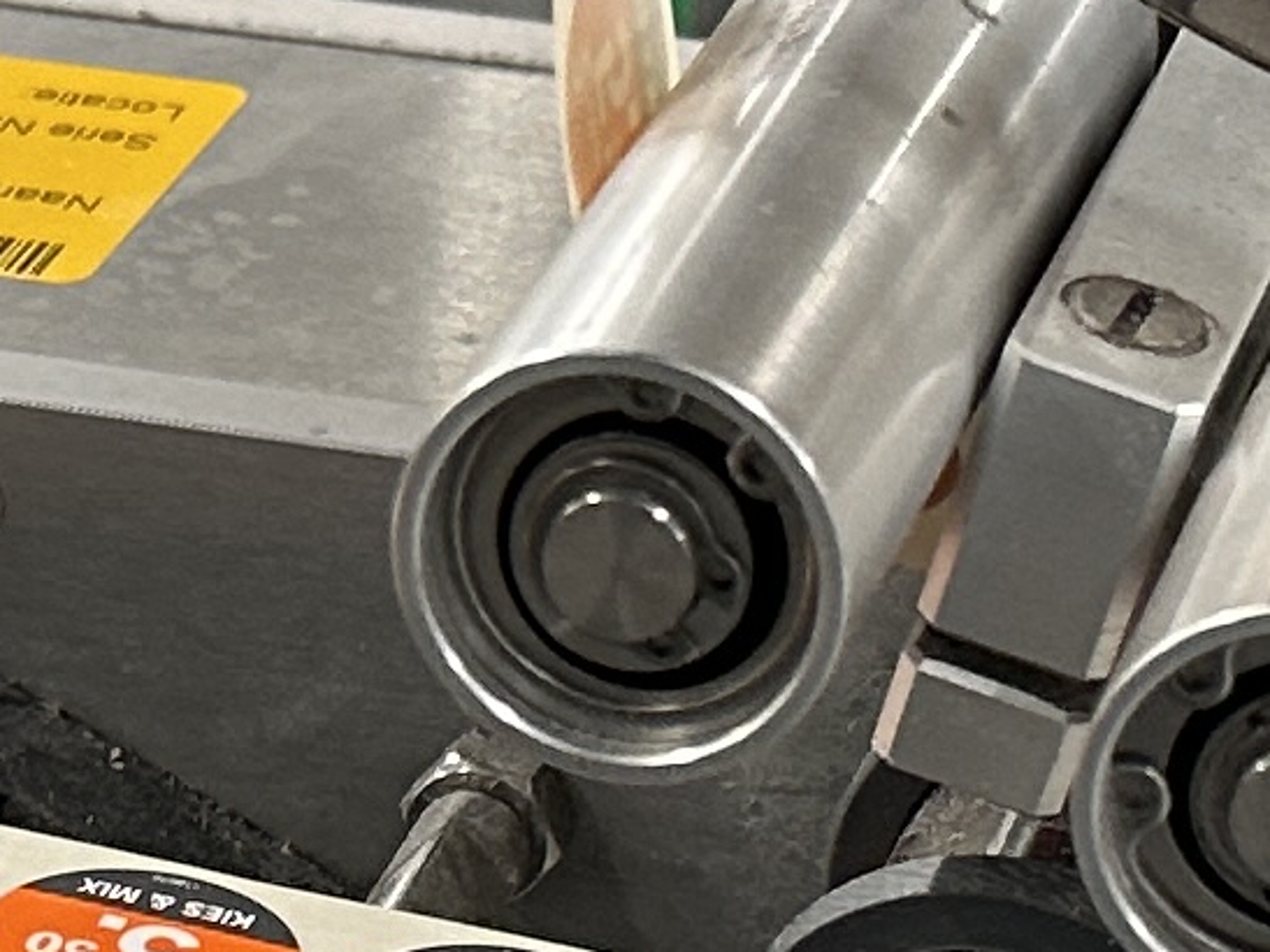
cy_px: 1398
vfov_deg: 8.2
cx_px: 272
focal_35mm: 177
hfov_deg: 11.1
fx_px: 6492
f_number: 1.78
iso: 160
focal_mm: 6.86
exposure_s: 1/50
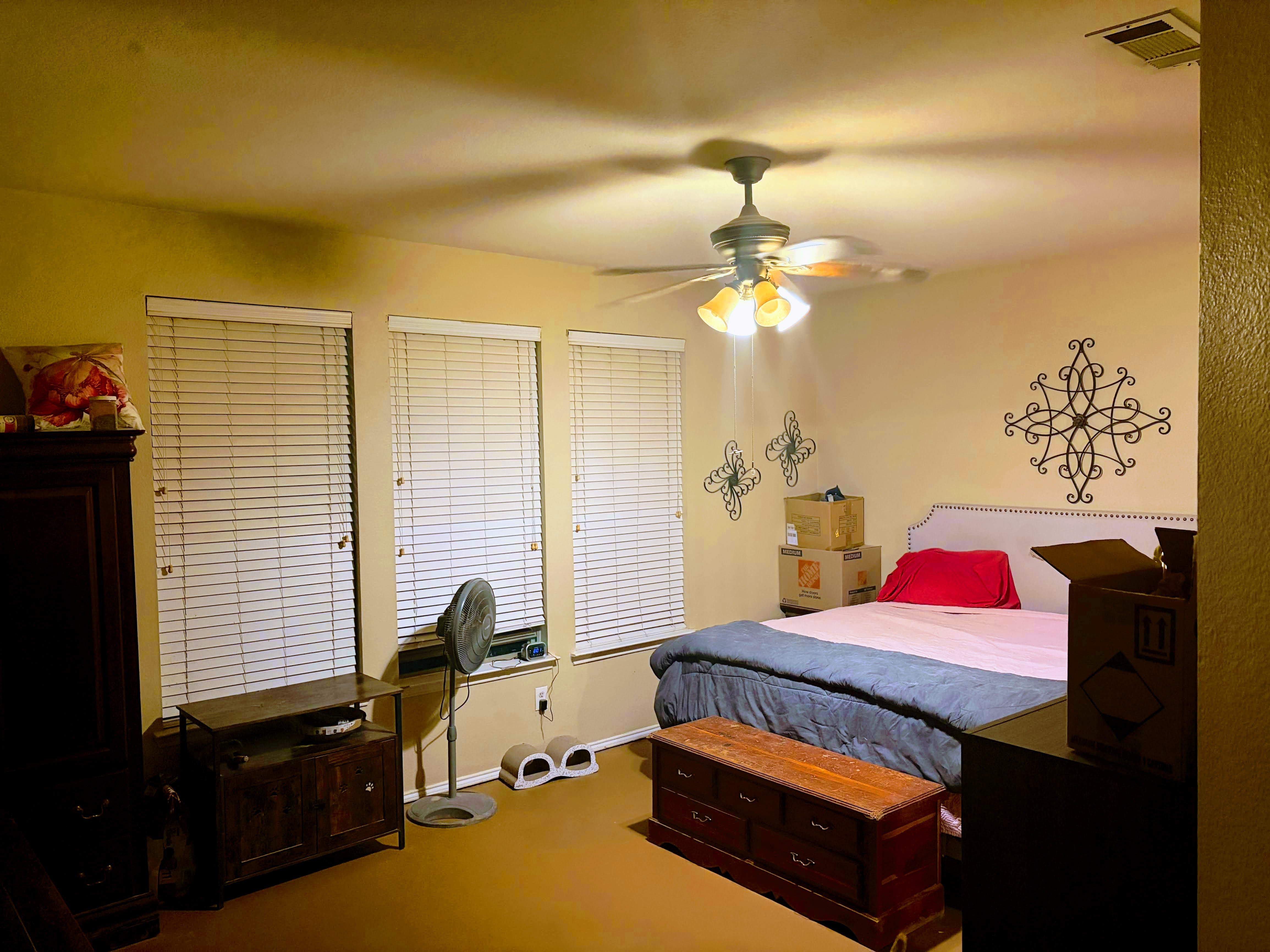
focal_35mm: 26
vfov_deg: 53.1
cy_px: 476
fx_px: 954
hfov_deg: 67.3
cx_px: 635
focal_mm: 5.96
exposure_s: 1/40
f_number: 1.6
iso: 500
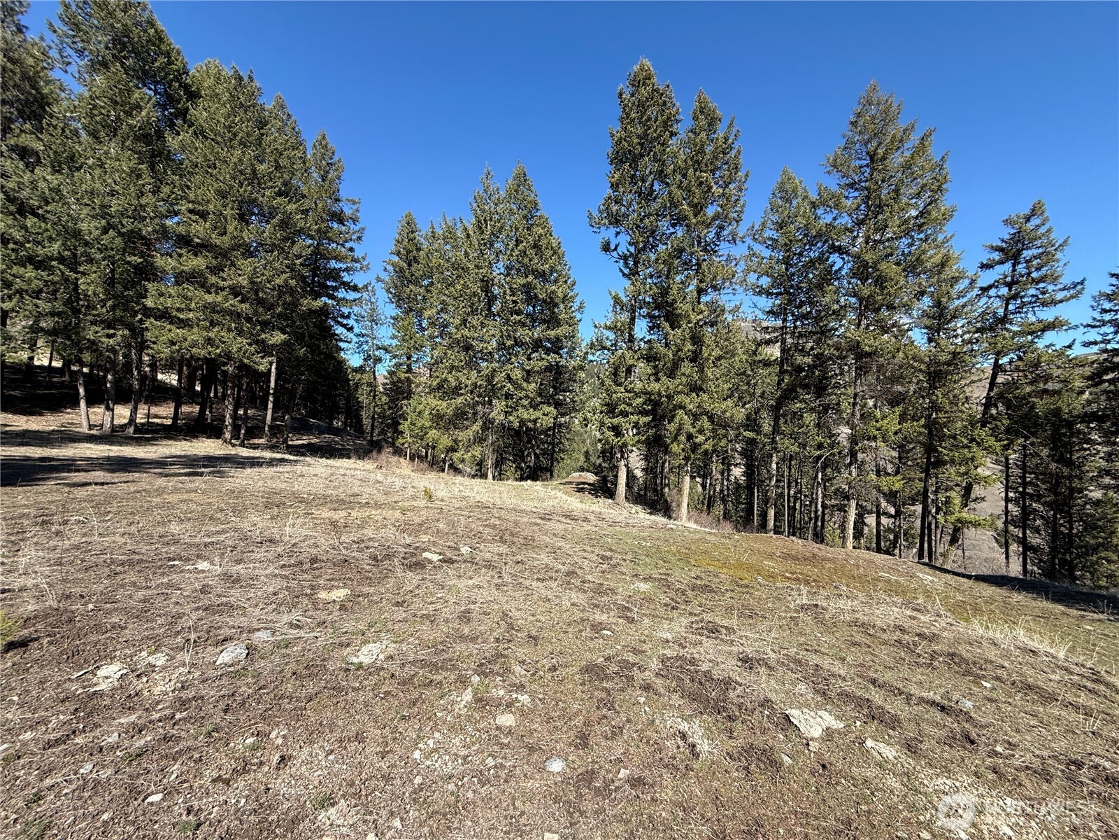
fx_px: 453
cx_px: 560
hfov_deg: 102.1
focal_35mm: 14
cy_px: 420
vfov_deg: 85.7
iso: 50
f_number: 2.2
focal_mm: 2.22
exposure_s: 1/876
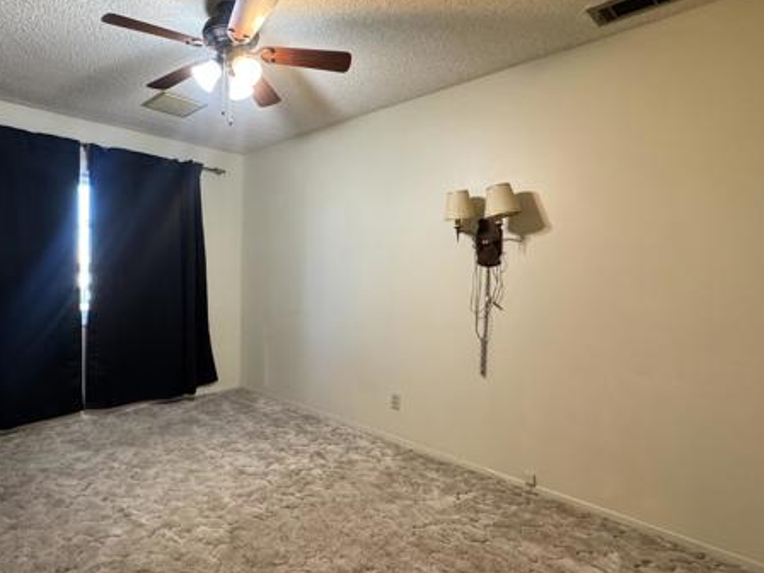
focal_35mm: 20
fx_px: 441
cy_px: 290
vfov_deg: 66.0
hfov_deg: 80.3
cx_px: 290
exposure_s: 1/60
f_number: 2.2
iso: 320
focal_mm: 2.22
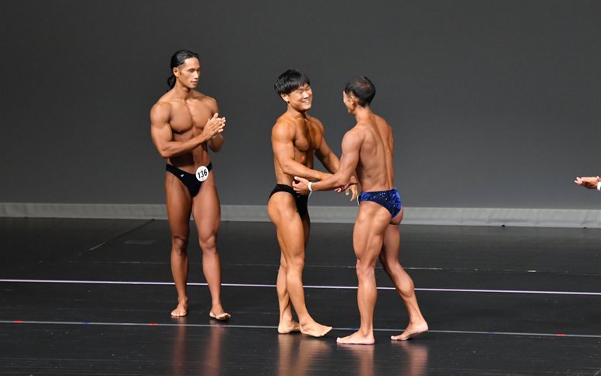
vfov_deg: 4.8
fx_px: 4522
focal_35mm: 276
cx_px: 300
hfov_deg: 7.6
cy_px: 187
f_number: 5.6
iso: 5000
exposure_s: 1/400
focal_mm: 180
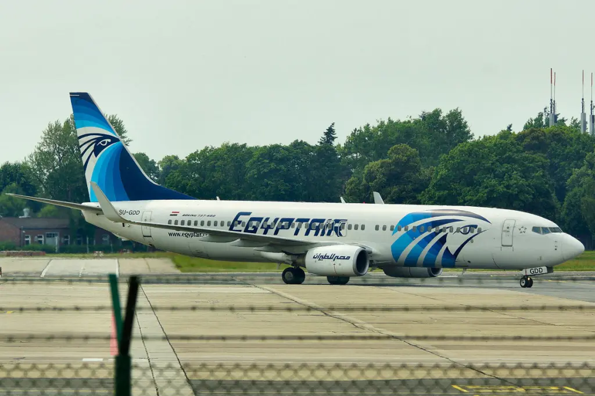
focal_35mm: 270
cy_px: 198
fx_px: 4461
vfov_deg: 5.1
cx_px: 298
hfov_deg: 7.6
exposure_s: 1/800
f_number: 8
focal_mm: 180
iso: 200
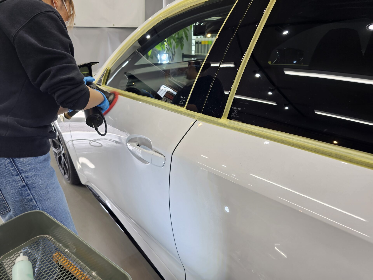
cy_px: 140
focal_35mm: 23
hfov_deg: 73.9
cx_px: 186
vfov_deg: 58.9
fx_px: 248
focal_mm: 6.3
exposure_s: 1/64.7
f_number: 1.7
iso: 40
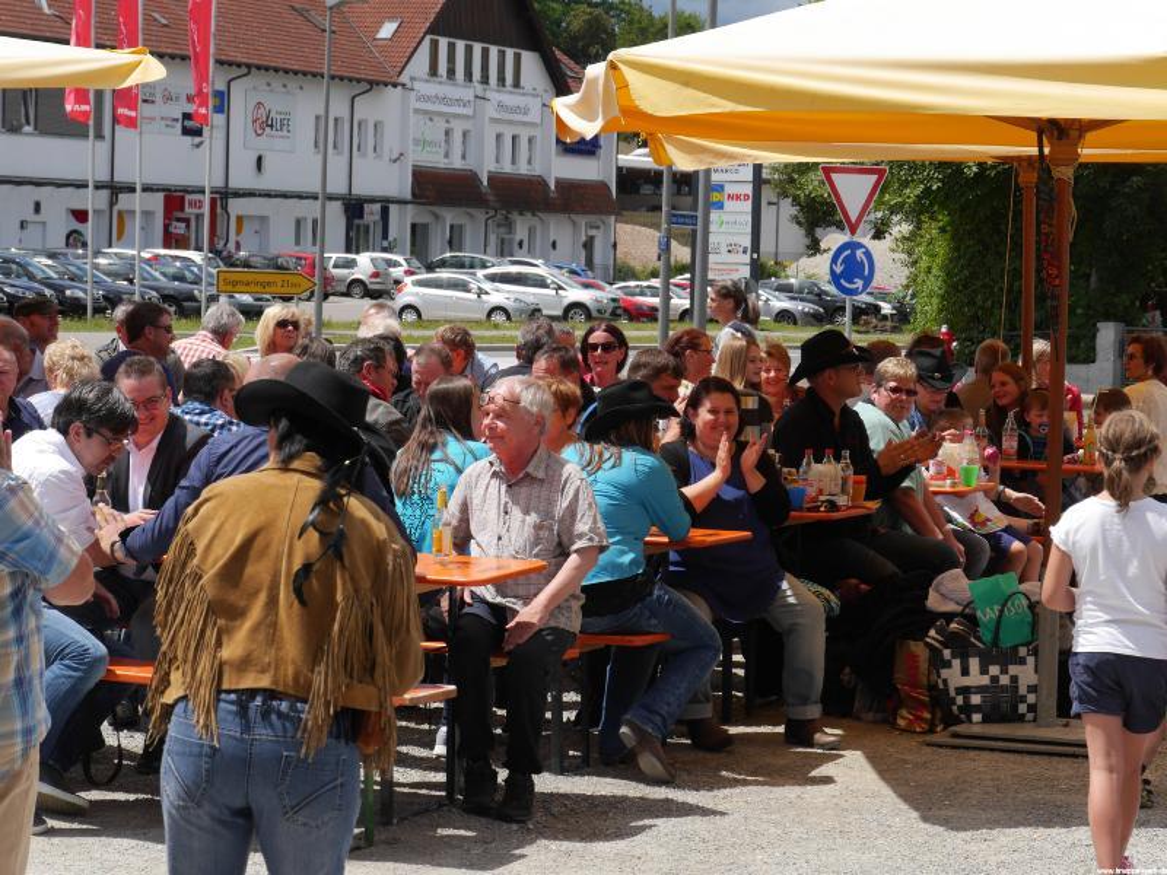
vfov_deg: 13.7
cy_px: 438
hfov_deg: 18.2
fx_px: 3641
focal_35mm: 108
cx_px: 584
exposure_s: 1/400
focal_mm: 54
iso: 200
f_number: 8
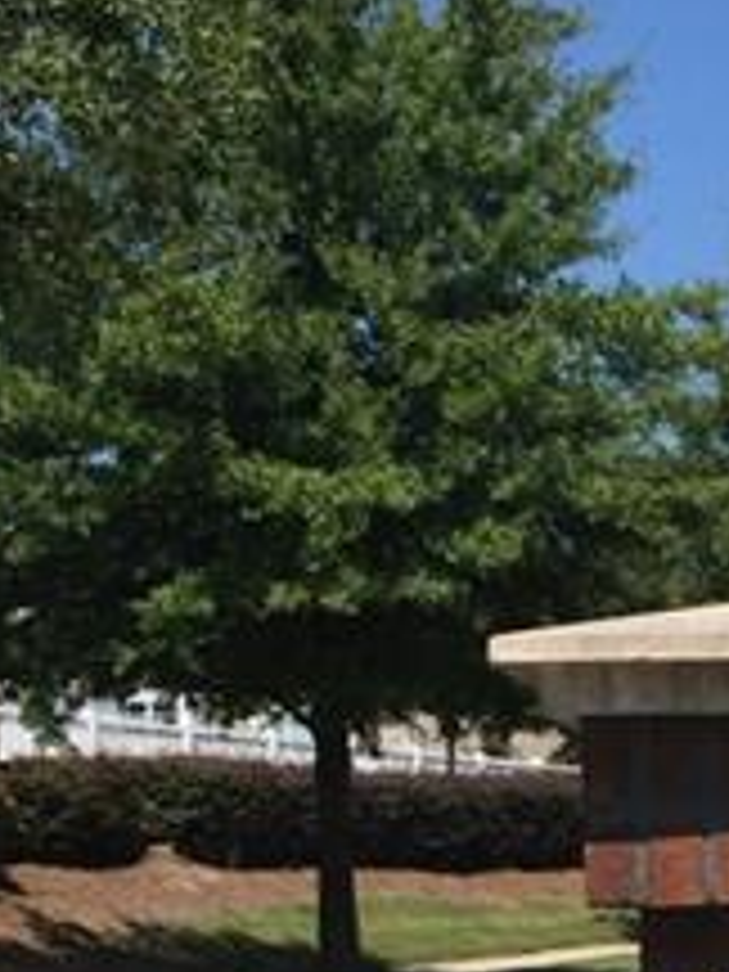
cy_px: 1107
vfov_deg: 18.3
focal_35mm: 103
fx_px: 2892
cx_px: 1098
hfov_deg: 13.5
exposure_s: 1/2326
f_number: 2.2
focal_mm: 4.15
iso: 32
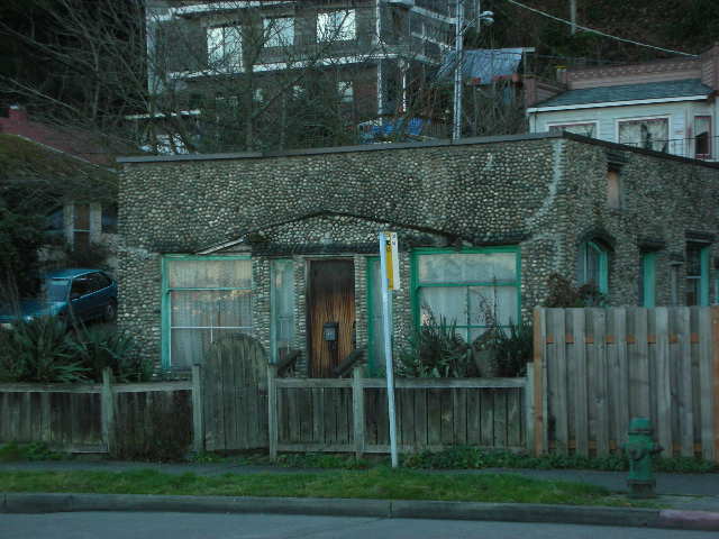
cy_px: 270
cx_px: 360
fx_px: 1786
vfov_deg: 17.2
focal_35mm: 86
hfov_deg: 22.8
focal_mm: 14.3
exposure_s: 1/120
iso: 162
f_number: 4.8
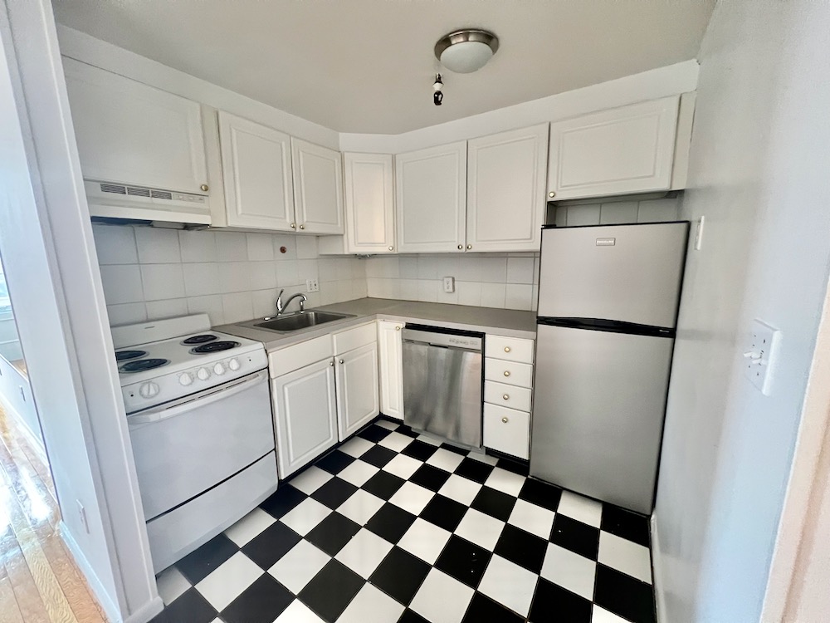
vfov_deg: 89.9
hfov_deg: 106.2
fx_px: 312
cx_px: 415
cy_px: 312
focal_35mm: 13
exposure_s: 1/60
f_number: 1.8
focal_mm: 1.57
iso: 500
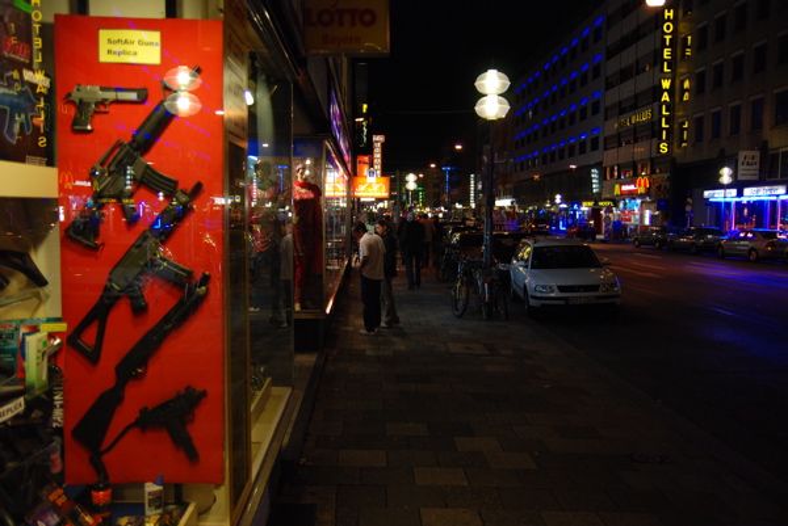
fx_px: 723
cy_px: 263
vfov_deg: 40.0
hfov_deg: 57.2
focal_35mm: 33
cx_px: 394
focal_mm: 22
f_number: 2.8
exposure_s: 1/60
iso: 800
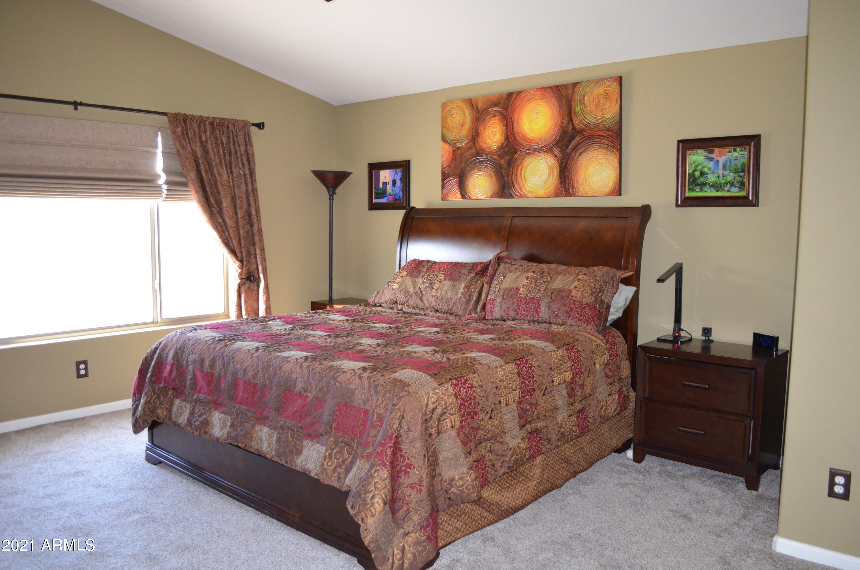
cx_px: 430
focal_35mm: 27
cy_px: 285
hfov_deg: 67.5
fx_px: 644
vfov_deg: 47.7
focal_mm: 18
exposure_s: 1/60
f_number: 3.5
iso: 2500
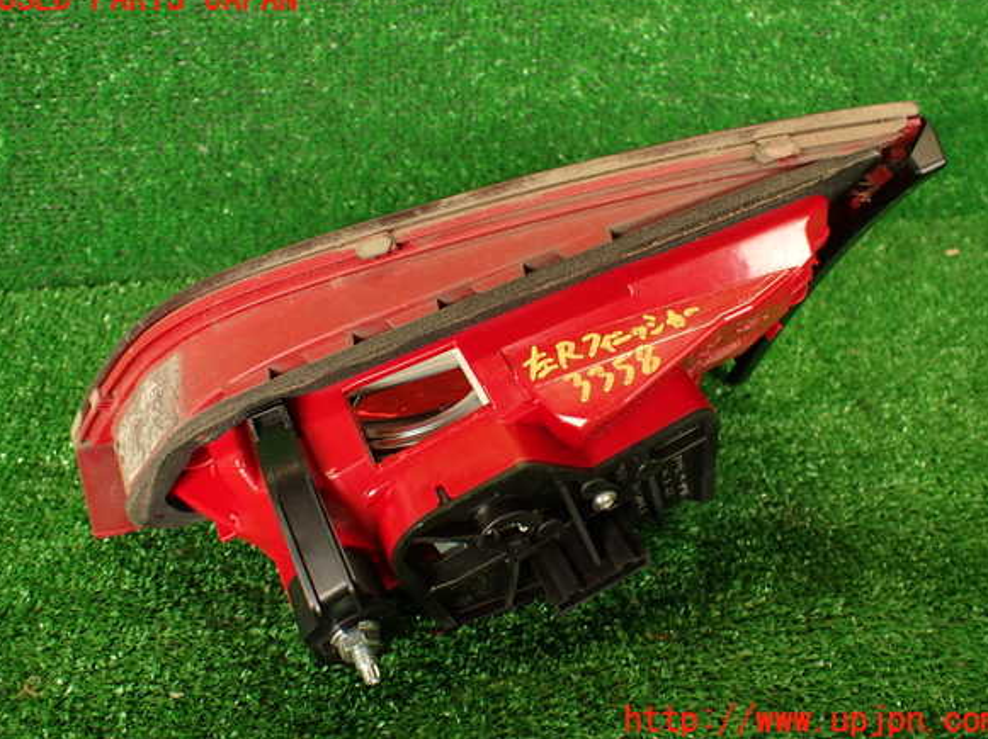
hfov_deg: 58.4
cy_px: 360
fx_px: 884
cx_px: 498
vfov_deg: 45.4
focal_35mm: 31
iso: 200
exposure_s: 1/60
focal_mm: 5.4
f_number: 2.3
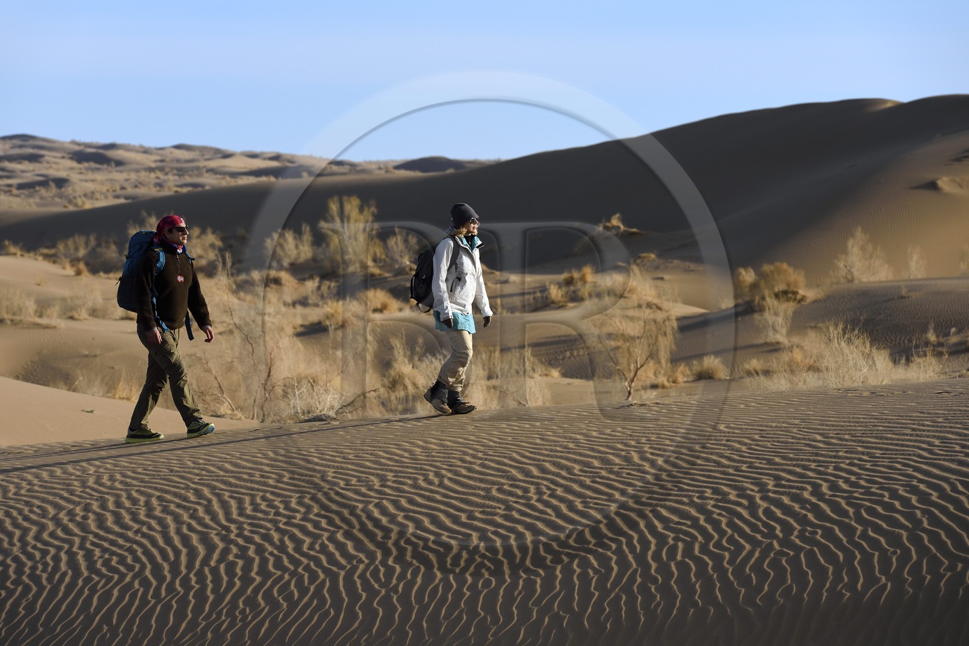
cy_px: 323
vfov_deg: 6.9
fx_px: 5382
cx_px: 484
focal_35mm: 200
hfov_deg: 10.3
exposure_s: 1/320
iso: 200
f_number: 9
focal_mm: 200
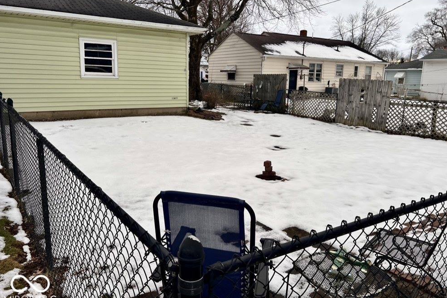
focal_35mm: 28
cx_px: 221
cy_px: 142
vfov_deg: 46.4
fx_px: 348
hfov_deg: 65.5
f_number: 1.5
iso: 50
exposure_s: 1/567
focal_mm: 5.7
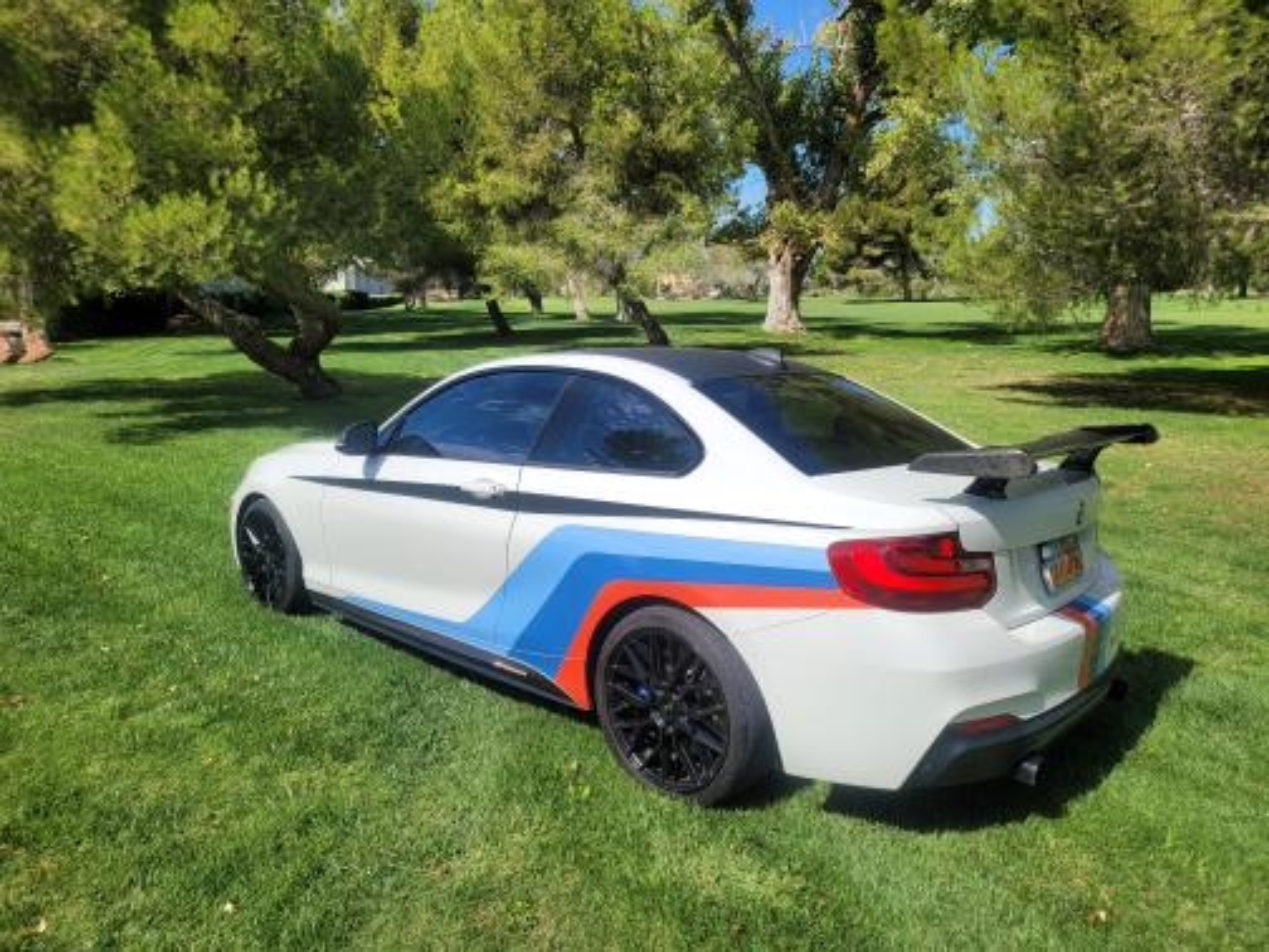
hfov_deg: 67.3
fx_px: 953
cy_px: 476
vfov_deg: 53.1
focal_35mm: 26
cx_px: 634
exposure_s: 1/2866
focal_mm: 5
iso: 40
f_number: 1.8
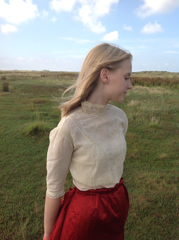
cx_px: 90
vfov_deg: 52.7
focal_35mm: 35
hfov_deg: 40.6
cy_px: 120
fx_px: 242
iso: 50
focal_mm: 4.28
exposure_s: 1/1008
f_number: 2.4
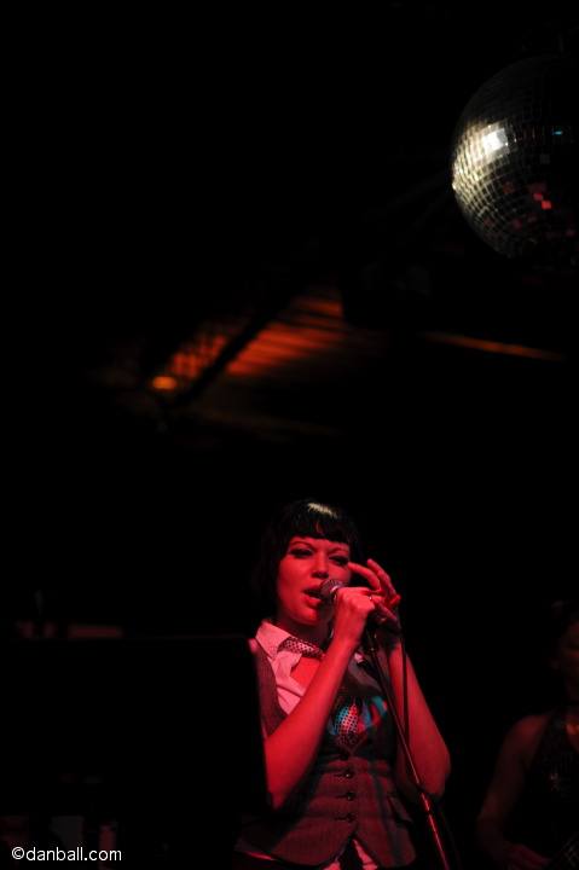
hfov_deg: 27.0
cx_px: 290
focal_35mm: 50
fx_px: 1208
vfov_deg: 39.6
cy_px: 435
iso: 280
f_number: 2
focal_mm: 50
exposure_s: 1/60
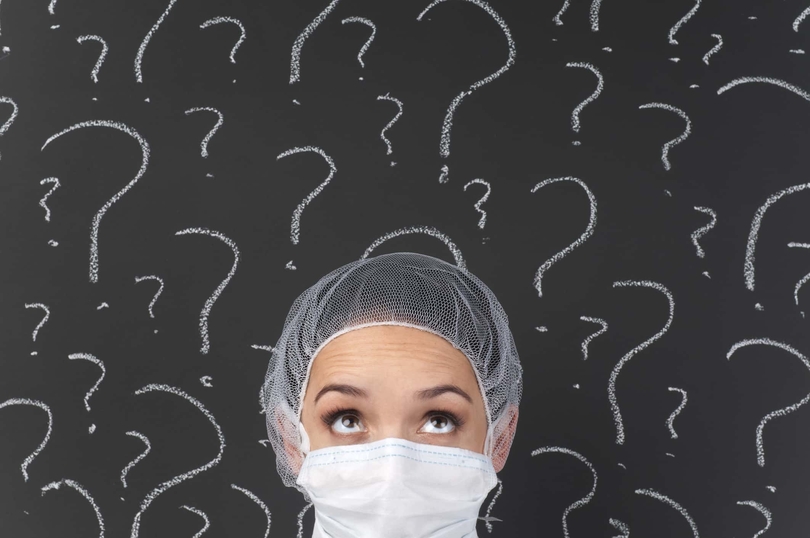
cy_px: 269
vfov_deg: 18.1
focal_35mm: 75
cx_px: 405
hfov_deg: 27.0
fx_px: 1685
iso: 100
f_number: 13
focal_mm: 50
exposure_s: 1/200
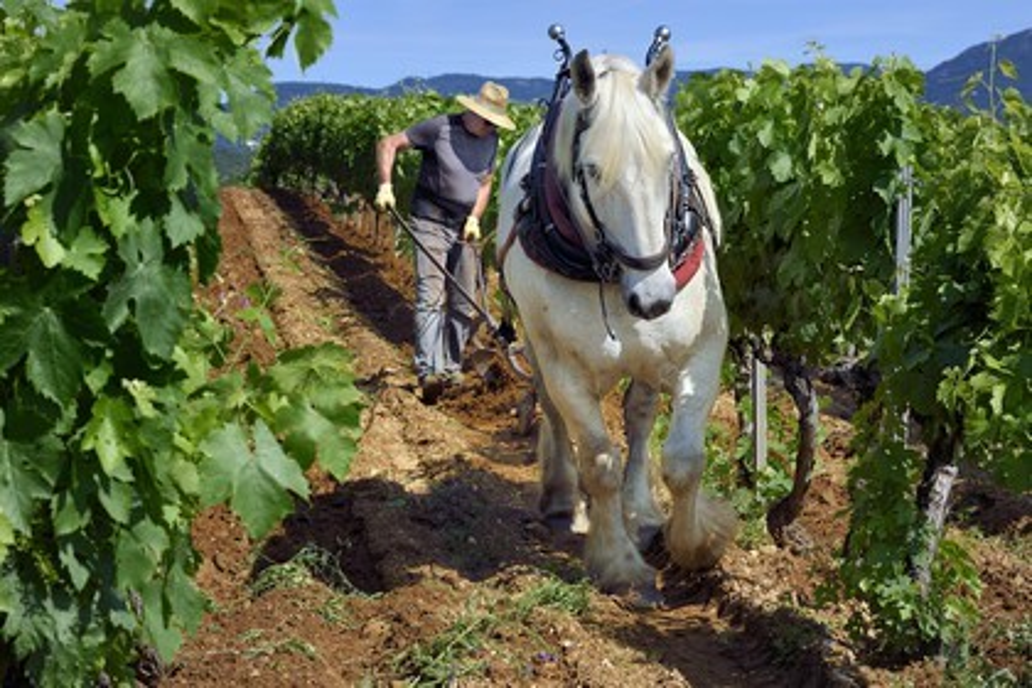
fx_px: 2637
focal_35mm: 92
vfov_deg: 14.9
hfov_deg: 22.1
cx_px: 516
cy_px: 344
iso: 400
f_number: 13
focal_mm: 92
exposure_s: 1/400
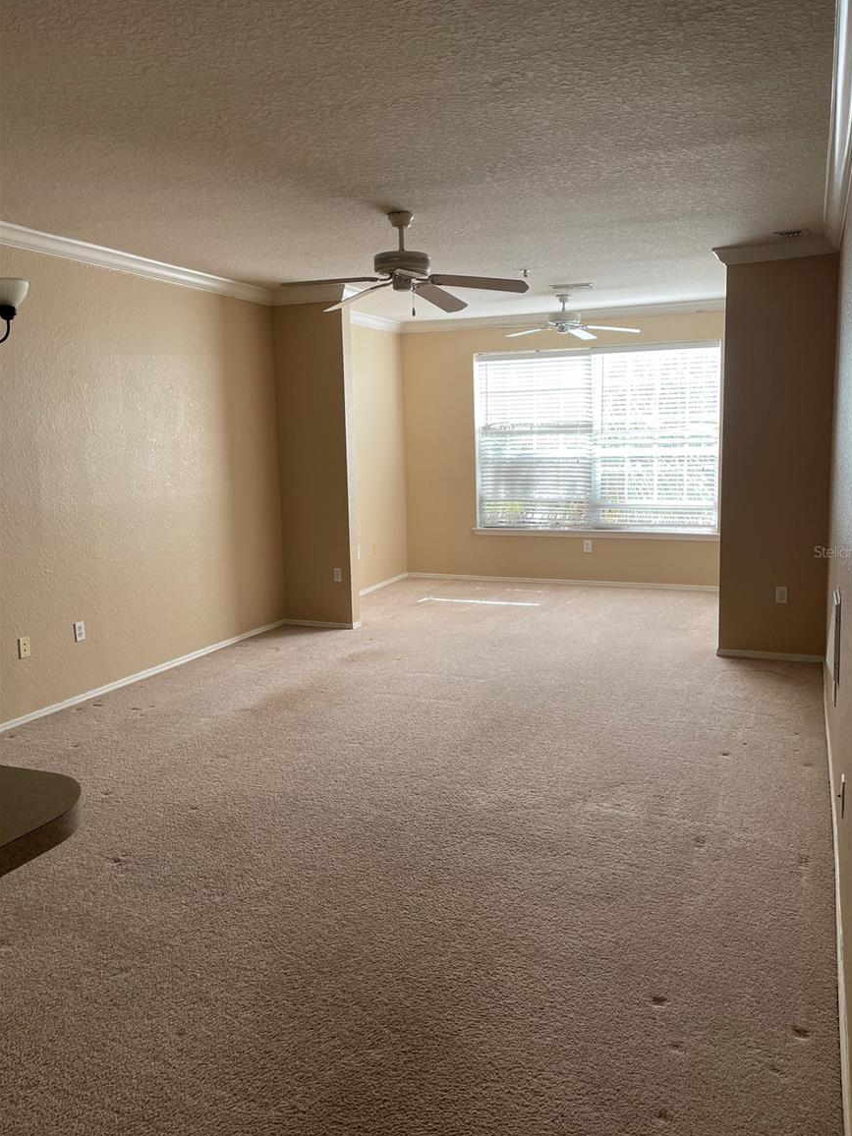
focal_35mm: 27
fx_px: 886
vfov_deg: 65.3
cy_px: 551
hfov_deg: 51.3
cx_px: 441
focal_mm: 4.2
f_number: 1.6
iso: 50
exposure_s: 1/121
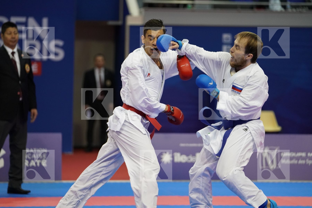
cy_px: 104
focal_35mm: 147
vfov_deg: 9.3
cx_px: 156
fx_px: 1274
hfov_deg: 14.0
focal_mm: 147
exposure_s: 1/1000
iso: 4000
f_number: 2.8
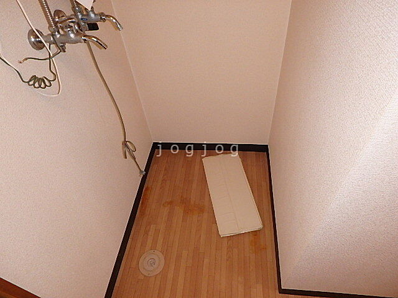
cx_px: 199
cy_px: 149
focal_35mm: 23
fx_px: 264
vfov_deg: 58.9
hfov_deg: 73.9
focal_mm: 4
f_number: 3.8
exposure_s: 1/30
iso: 400
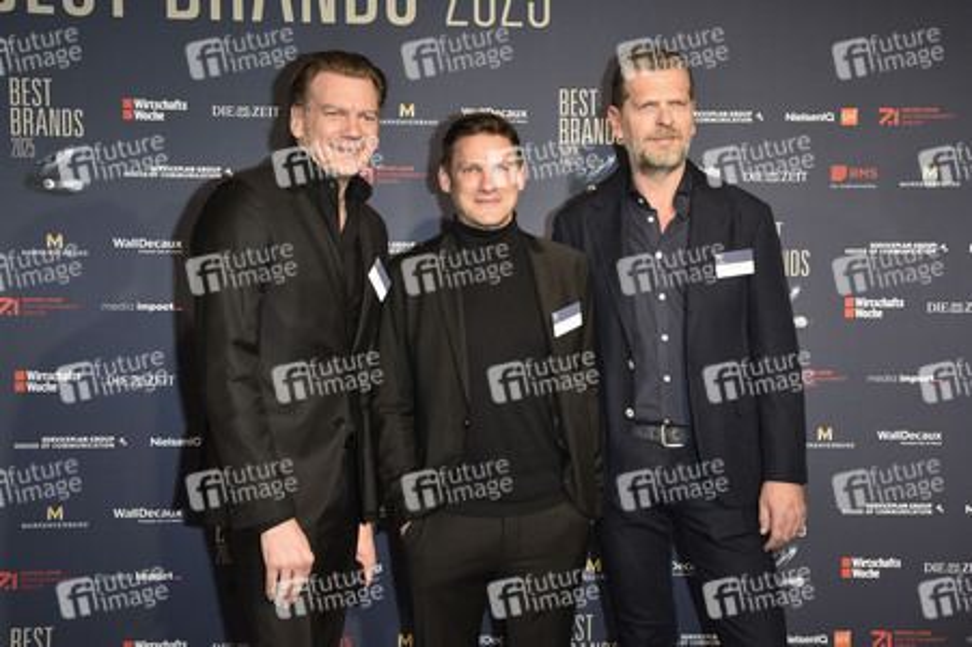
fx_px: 1295
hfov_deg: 41.1
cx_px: 486
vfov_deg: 28.0
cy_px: 324
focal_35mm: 48
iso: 1250
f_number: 7.1
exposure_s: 1/200
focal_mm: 48
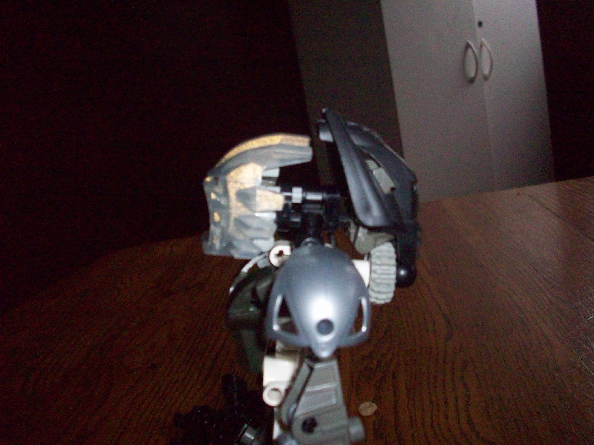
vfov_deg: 38.7
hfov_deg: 50.1
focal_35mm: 37
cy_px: 222
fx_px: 635
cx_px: 297
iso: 400
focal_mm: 6.2
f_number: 2.8
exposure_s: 1/128
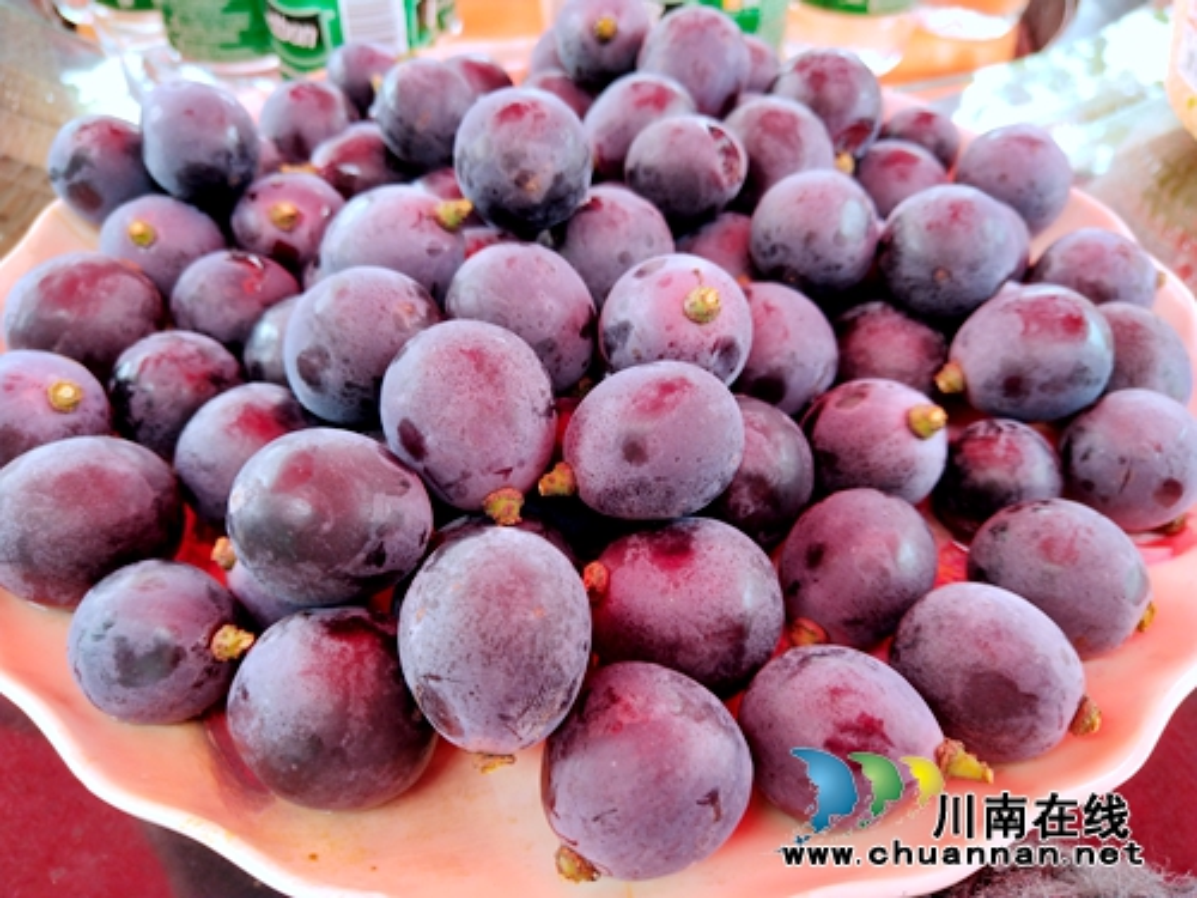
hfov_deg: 60.0
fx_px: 1037
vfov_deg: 46.8
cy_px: 449
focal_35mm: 30
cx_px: 598
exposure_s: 1/50
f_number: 1.8
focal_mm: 3.95
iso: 139
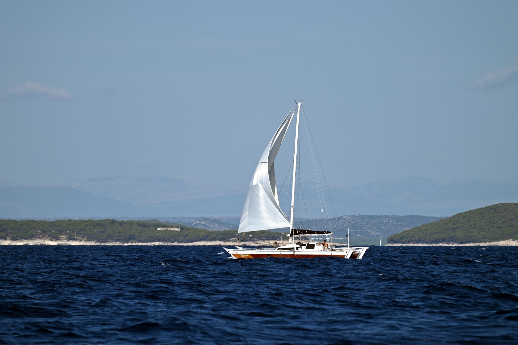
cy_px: 172
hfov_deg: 6.9
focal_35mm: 300
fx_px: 4318
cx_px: 259
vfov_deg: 4.6
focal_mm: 300
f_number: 5.6
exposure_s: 1/1000
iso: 100
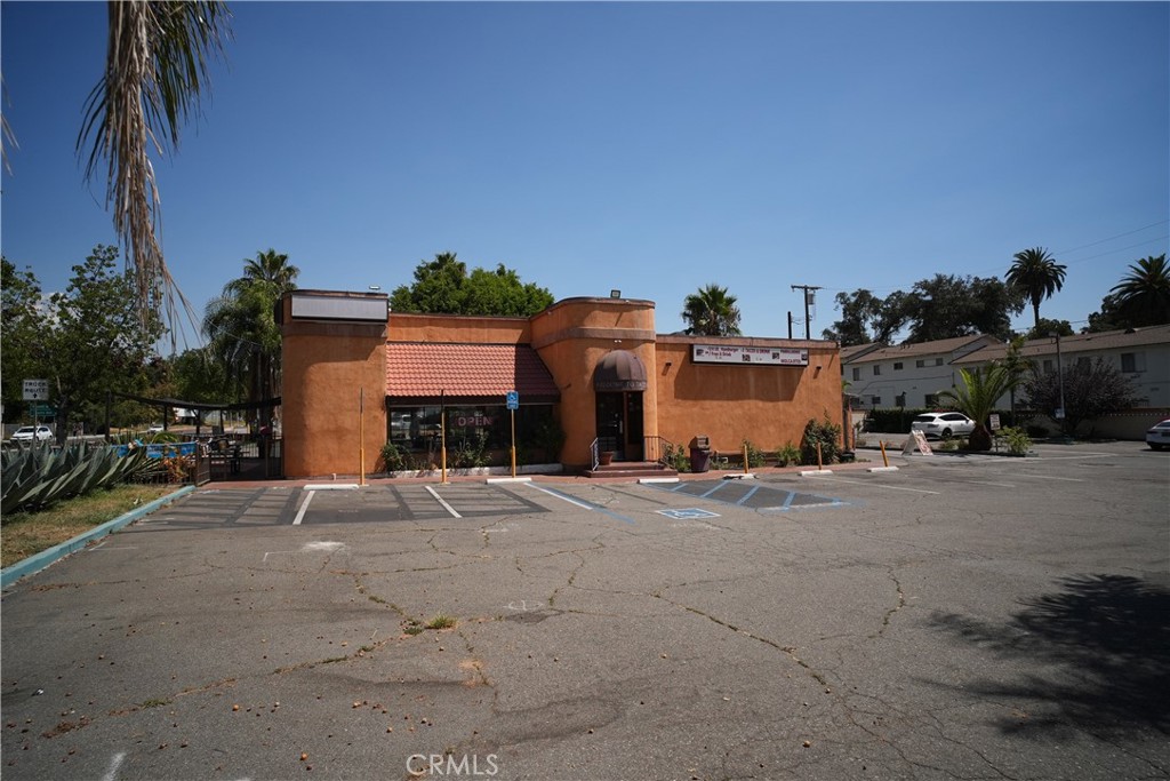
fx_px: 585
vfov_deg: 67.4
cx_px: 585
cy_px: 390
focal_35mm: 18
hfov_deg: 90.0
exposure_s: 1/8000
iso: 800
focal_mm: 18
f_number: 4.5
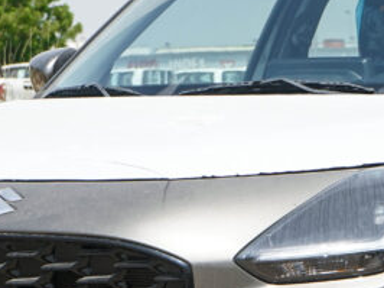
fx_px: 2627
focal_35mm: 237
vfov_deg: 6.3
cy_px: 187
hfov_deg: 8.3
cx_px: 294
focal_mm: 64
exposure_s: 1/800
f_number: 9
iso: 400
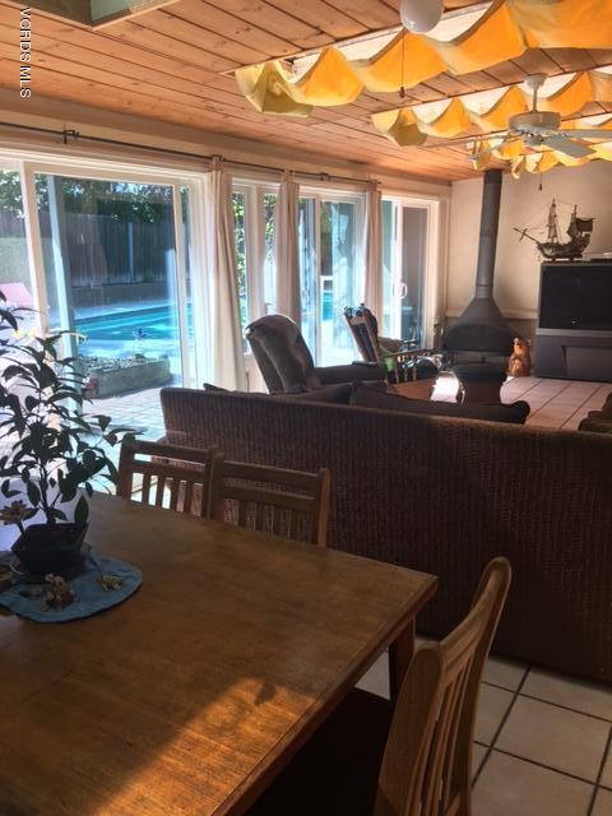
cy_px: 408
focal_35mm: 29
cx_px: 306
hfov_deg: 48.2
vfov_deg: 61.7
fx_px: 684
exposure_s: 1/120
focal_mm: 4.15
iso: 40
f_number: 2.2
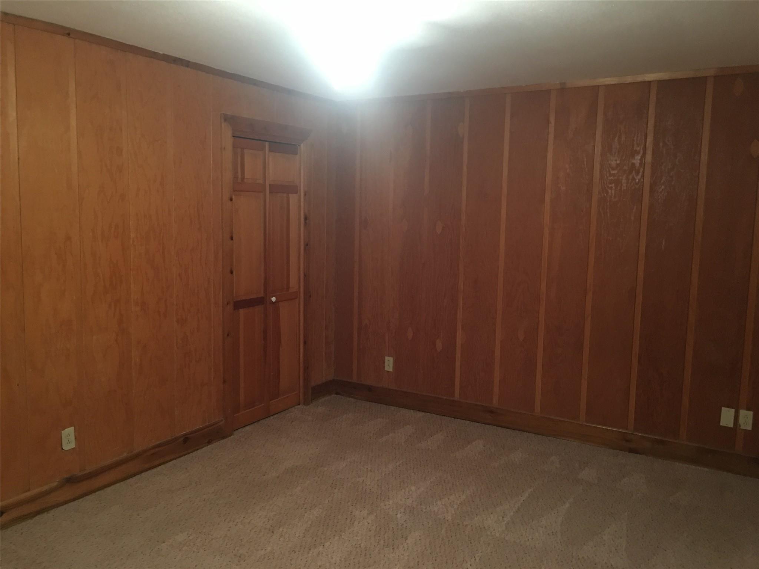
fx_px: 636
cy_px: 284
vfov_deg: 48.2
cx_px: 380
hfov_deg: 61.7
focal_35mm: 29
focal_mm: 4.15
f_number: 2.2
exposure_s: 1/4
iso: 100
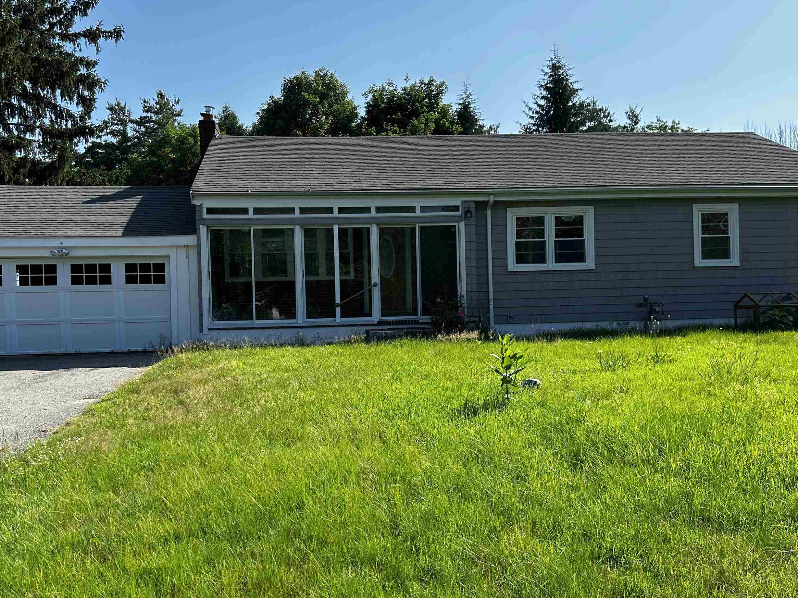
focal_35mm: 30
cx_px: 378
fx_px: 692
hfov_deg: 59.9
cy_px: 311
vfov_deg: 46.8
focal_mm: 6.86
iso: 80
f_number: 1.78
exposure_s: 1/2967
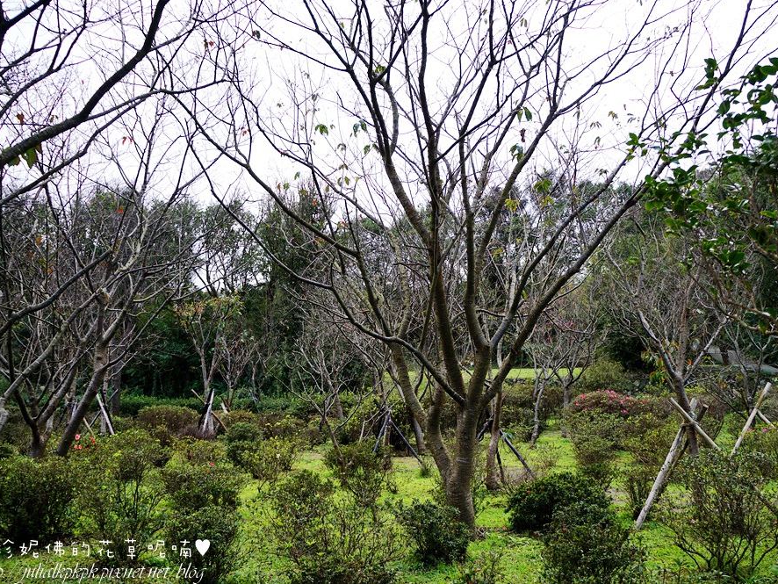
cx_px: 418
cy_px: 285
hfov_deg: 59.9
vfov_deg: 46.8
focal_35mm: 30
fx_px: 674
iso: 100
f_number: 4
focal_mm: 18
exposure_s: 1/200
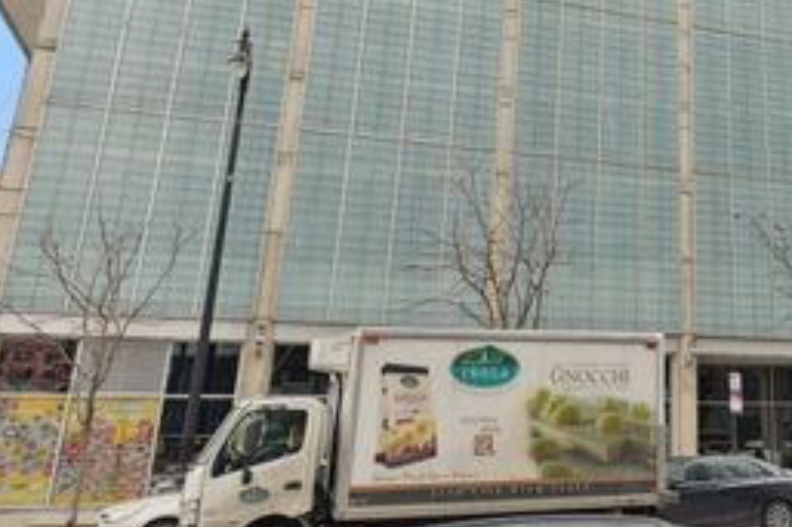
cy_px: 69
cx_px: 678
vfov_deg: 33.3
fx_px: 839
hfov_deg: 46.7
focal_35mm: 38
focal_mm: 19.6
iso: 400
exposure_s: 1/200
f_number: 8
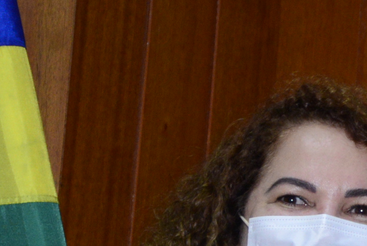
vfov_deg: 4.8
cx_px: 747
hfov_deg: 6.9
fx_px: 2928
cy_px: 316
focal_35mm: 287
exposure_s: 1/125
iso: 2000
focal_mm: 65
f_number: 5
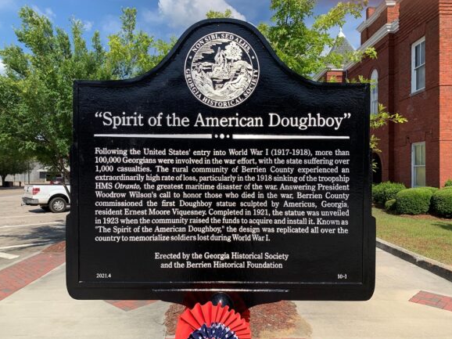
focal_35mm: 27
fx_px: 352
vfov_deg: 51.3
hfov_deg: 65.3
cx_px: 222
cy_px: 175
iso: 25
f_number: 1.8
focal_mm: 4.25
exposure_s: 1/2611
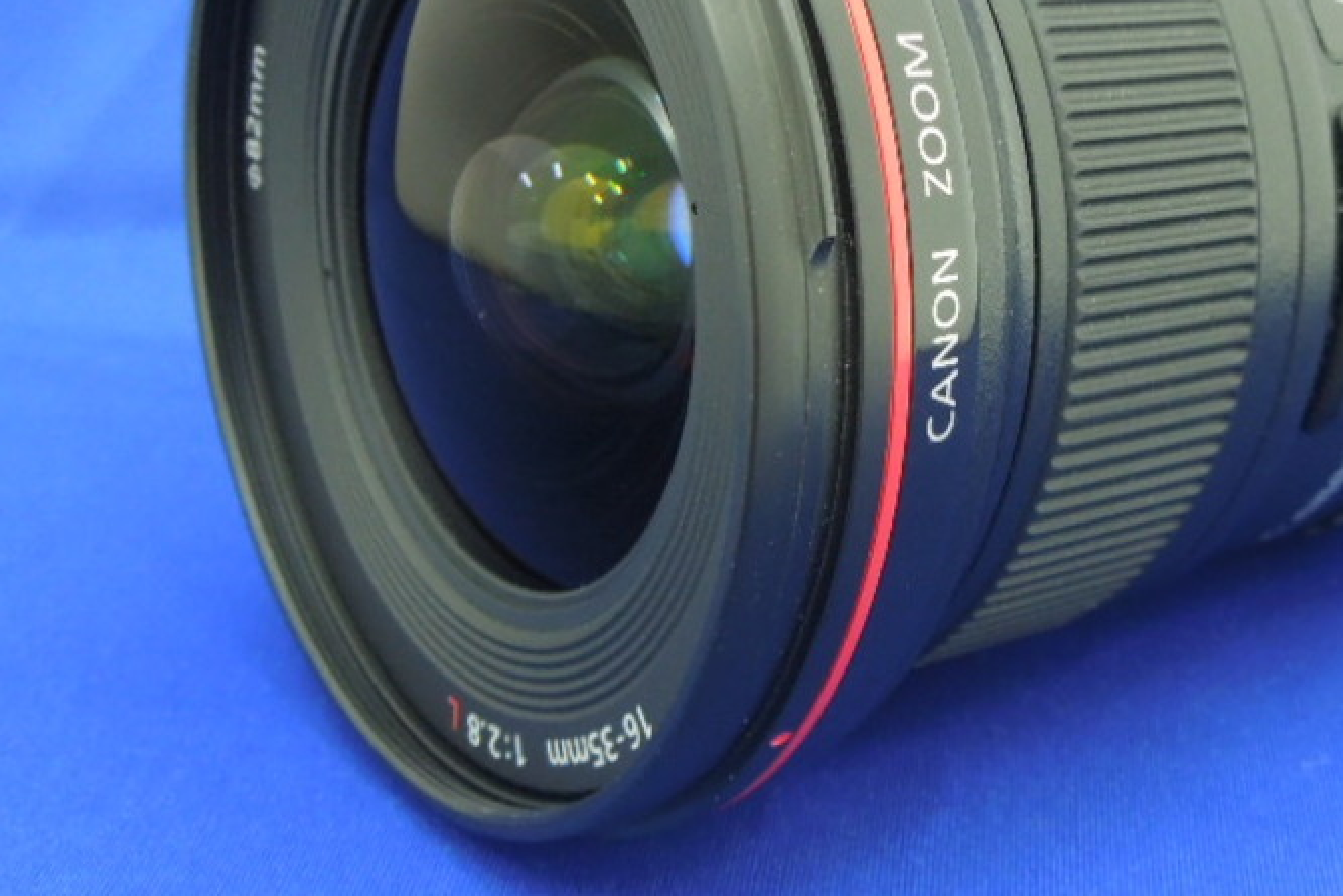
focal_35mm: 58
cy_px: 240
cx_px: 918
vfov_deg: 23.2
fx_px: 2164
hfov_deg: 34.1
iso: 400
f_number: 3.6
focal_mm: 5.6
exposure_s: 1/20
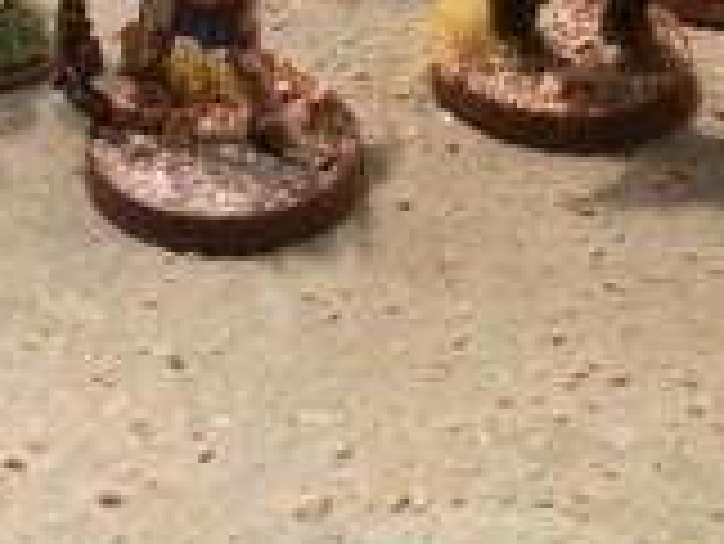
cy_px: -144
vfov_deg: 15.2
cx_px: 175
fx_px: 1947
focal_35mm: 93
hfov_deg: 20.9
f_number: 3.1
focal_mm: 5
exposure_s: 1/60
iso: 400
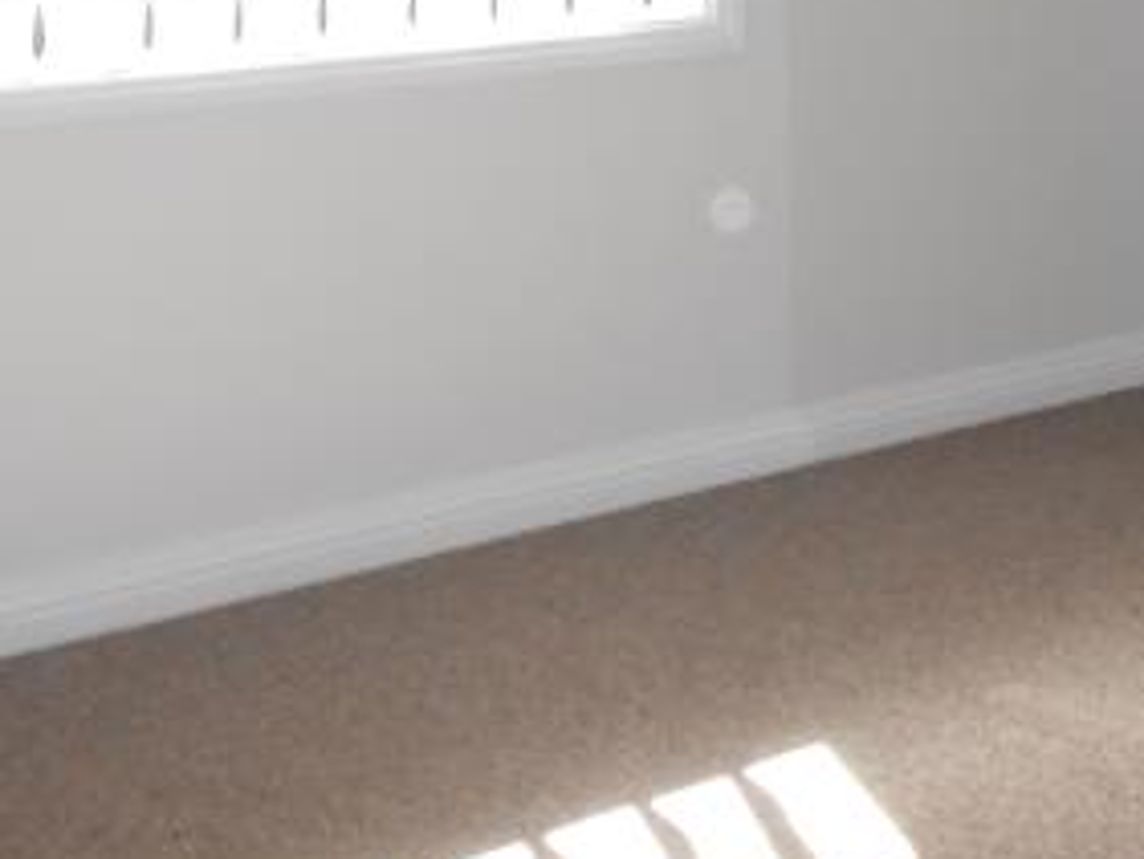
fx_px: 2447
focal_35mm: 74
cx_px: 1172
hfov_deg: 24.9
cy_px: -273
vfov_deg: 18.5
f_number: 3.5
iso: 200
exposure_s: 1/30
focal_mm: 4.6
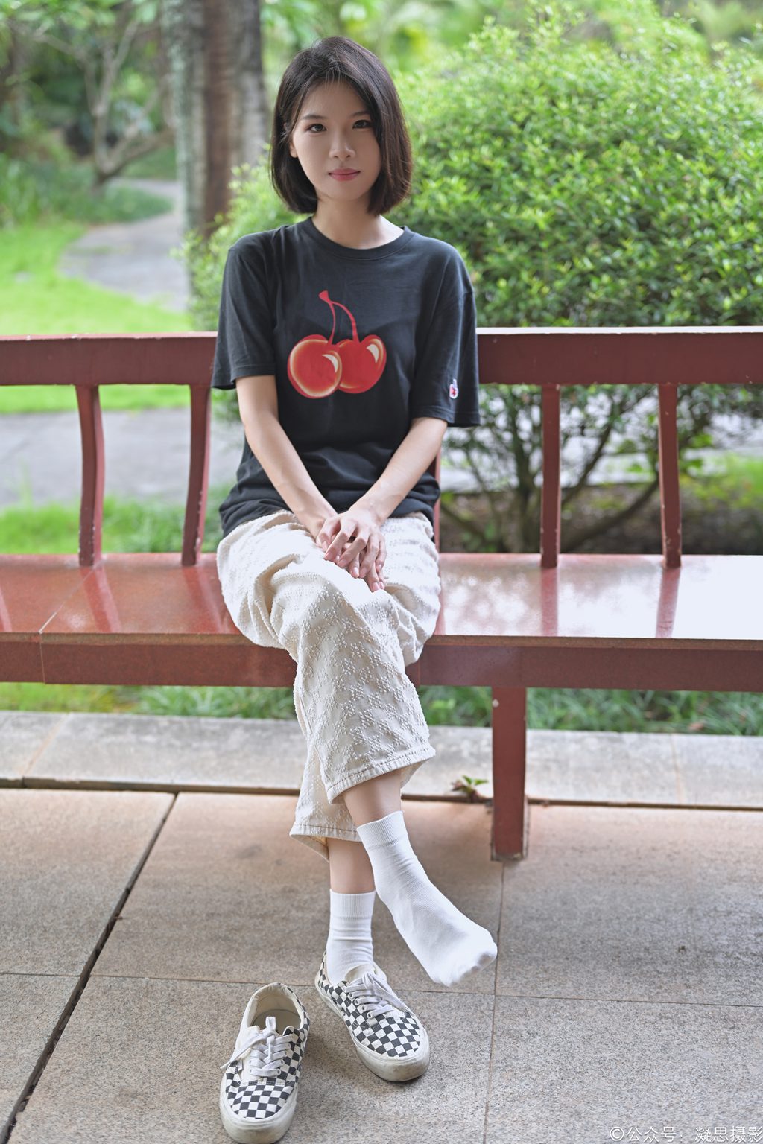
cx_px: 382
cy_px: 572
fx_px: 1589
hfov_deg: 27.0
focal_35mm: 50
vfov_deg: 39.6
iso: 360
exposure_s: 1/100
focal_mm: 50
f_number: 2.2
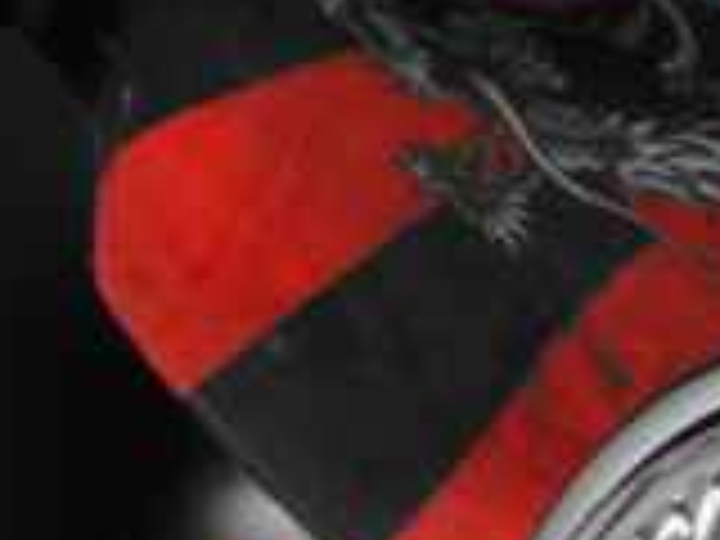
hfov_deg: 1.5
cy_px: 362
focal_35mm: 1357
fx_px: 28225
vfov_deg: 1.1
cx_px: 1282
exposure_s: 1/500
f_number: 8
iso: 100
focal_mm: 188
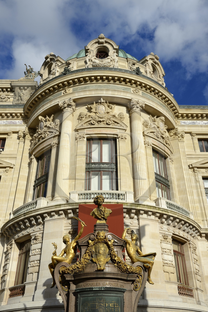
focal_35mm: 34
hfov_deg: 38.8
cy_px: 156
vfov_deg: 55.8
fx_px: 295
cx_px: 104
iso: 200
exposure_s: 1/200
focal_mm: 34
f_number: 14
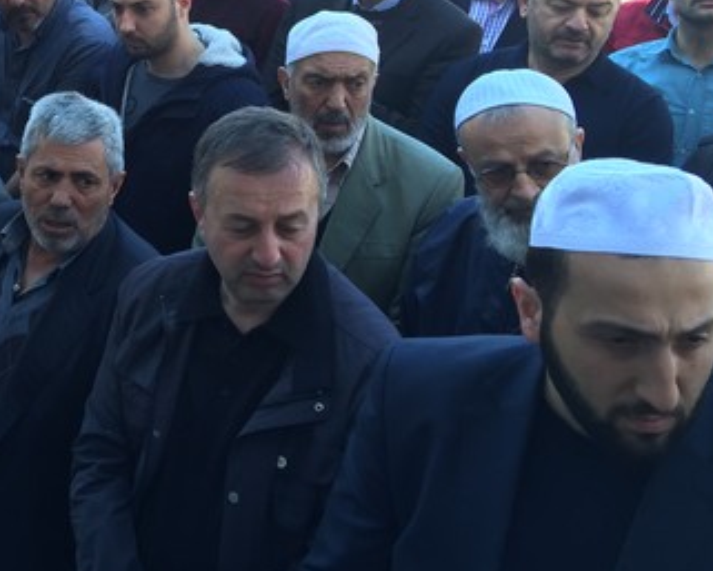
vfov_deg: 25.2
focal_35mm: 59
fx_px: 1245
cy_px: 89
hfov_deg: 30.1
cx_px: 27
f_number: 2.2
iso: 32
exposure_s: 1/154
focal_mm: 4.15
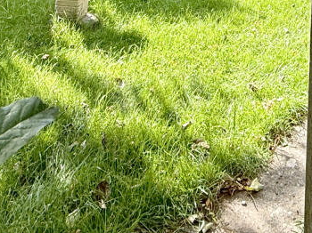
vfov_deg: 26.5
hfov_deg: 42.5
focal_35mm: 41
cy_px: -108
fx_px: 369
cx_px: 274
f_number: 2.2
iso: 50
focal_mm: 2.22
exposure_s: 1/338
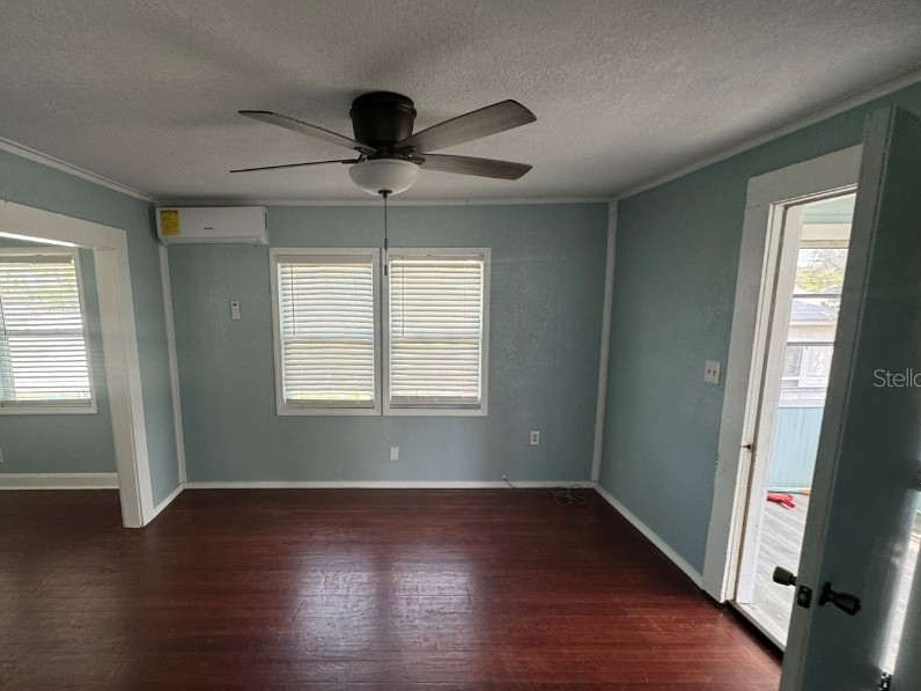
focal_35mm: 18
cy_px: 377
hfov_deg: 87.1
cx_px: 390
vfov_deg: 71.4
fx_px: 479
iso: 160
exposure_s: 1/120
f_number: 2.2
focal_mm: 2.22
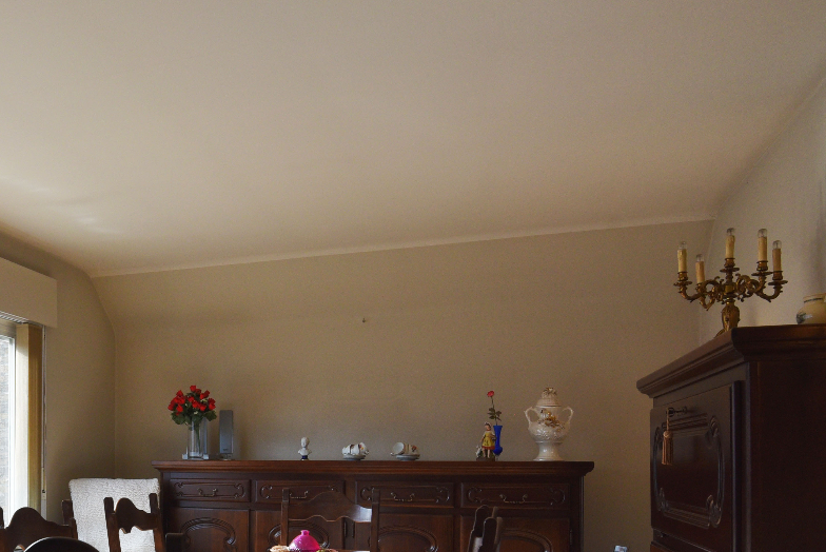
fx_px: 758
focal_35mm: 33
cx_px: 136
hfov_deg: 52.5
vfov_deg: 38.0
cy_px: 471
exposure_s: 1/200
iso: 400
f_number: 7.1
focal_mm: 16
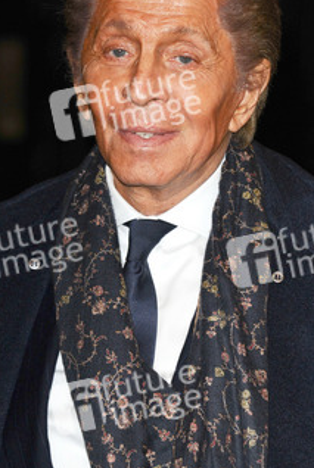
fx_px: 3195
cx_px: 169
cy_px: 180
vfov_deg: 8.4
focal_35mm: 245
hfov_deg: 5.6
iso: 320
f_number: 4
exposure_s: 1/160
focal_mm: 130
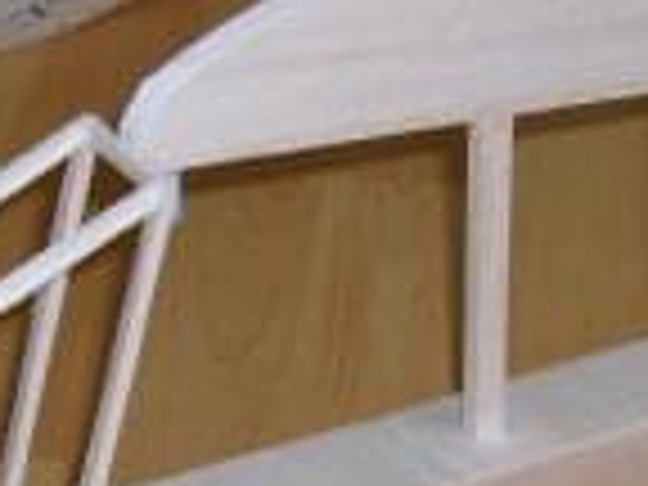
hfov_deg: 13.5
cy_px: 360
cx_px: 387
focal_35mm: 146
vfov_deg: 10.1
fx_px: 2733
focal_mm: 5.8
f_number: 2.8
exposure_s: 1/45
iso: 100
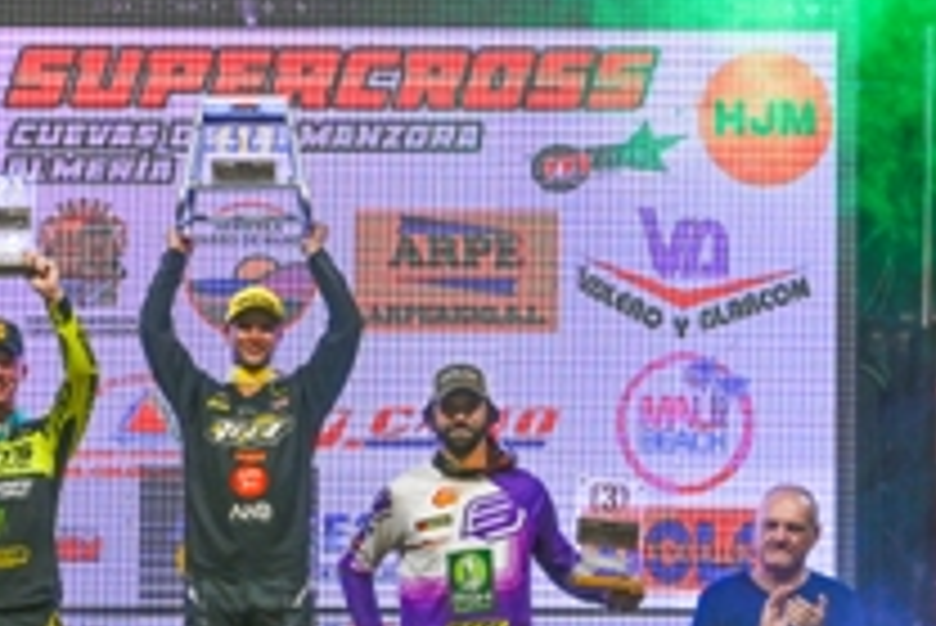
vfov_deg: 8.3
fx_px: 4267
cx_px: 302
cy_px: 646
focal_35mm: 164
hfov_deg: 12.5
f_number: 5
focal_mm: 76
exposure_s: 1/400
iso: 720
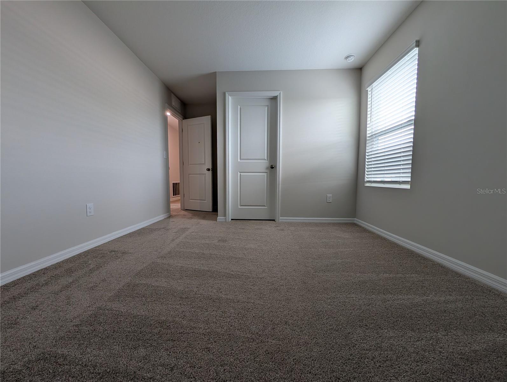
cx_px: 254
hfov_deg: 110.5
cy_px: 191
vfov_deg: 94.6
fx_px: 176
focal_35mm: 12
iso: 80
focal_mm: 2.02
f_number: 1.7
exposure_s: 1/120
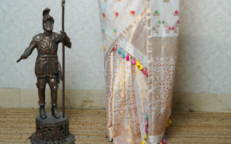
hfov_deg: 28.1
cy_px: -6
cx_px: 117
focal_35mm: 73
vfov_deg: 17.3
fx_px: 462
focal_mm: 47.2
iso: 200
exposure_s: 1/160
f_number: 7.1
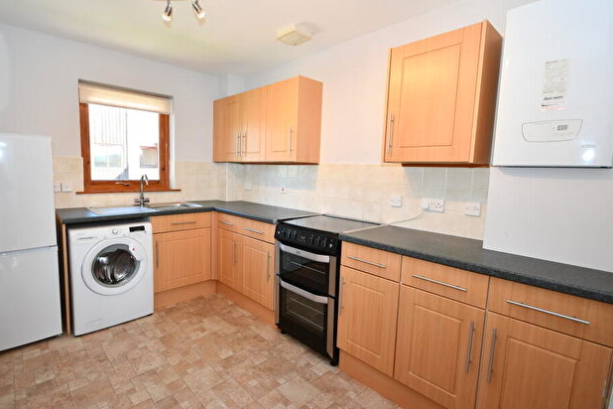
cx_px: 280
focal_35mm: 17
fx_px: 289
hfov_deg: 93.0
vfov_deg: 70.4
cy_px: 199
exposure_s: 1/60
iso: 280
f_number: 4
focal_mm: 10
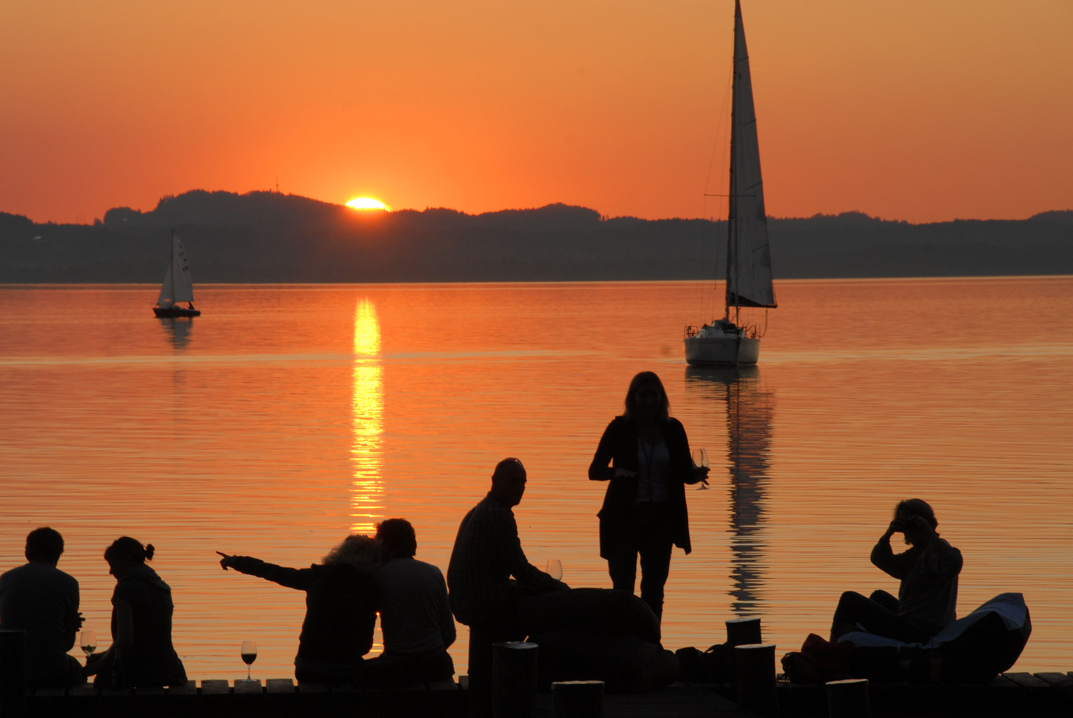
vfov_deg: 6.8
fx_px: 6088
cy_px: 385
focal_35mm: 204
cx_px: 478
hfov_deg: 10.1
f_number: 14
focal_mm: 120
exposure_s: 1/80
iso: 200
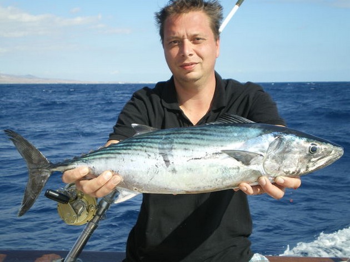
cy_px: 131
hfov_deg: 36.2
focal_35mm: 53
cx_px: 175
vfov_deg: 27.5
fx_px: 536
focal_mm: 9.3
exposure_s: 1/500
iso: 50
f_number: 3.9
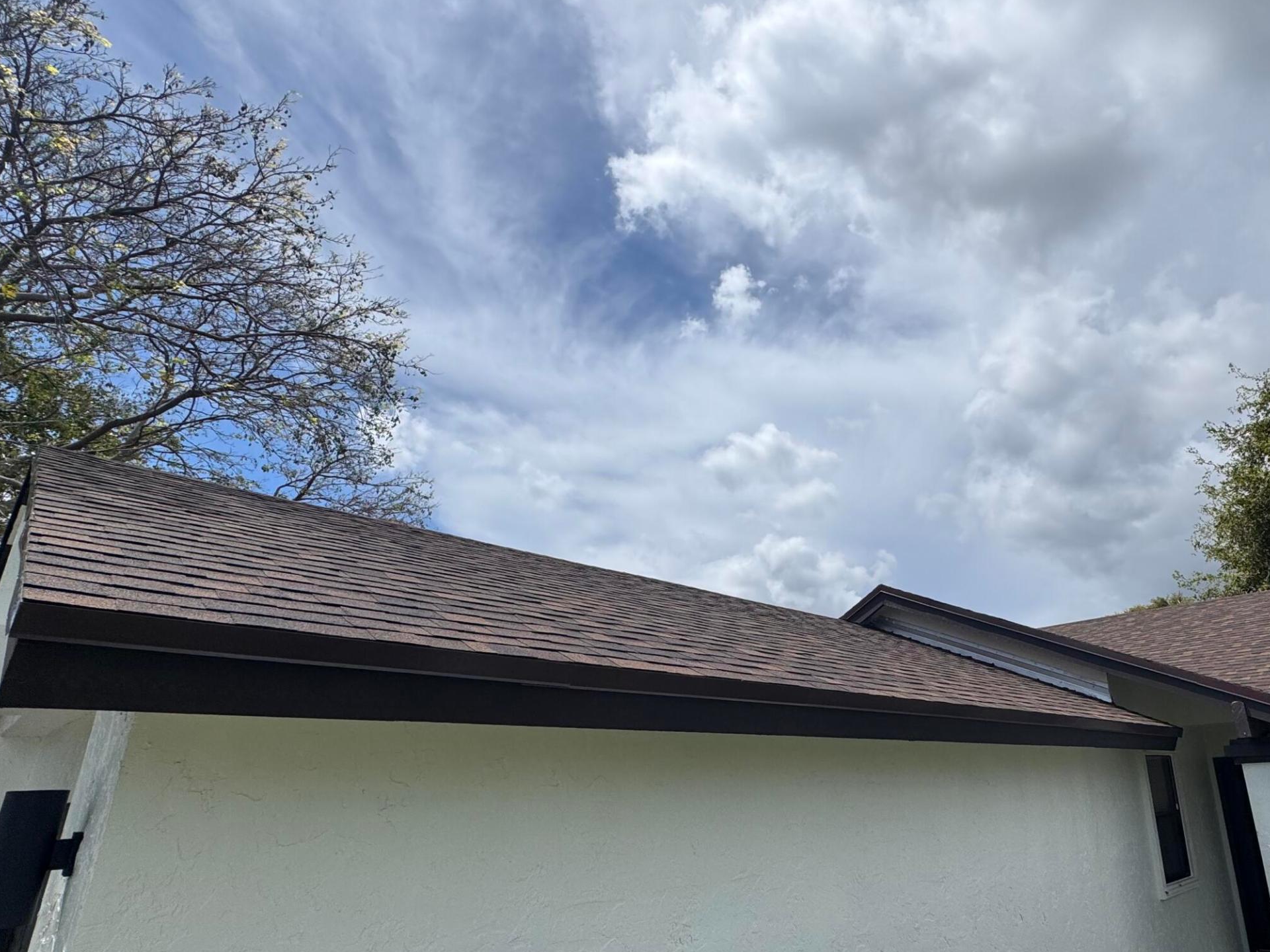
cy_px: 510
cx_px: 834
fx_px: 770
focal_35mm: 21
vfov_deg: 63.4
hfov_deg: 76.8
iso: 32
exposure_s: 1/4630
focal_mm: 2.22
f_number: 2.2
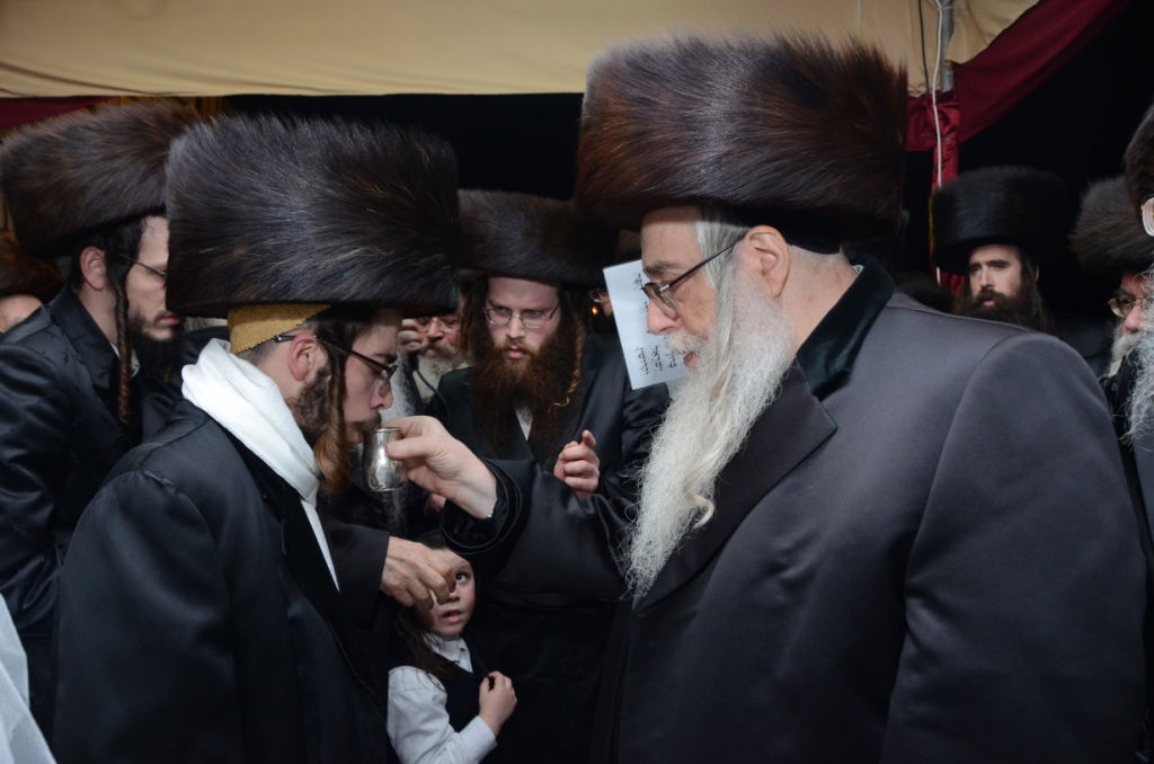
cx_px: 577
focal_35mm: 27
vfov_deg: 47.7
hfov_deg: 67.5
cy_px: 382
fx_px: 864
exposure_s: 1/125
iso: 1250
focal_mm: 18
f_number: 5.6
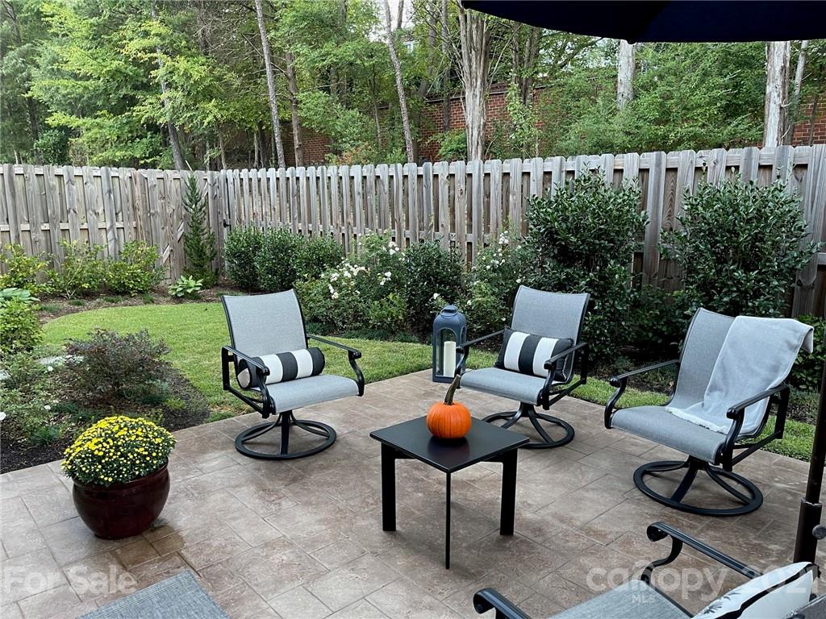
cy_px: 310
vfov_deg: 53.1
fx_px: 620
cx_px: 413
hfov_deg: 67.3
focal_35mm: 26
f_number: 1.6
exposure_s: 1/60
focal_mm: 5.1
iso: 200
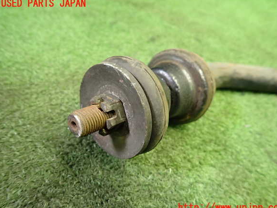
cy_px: 106
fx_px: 208
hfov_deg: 67.3
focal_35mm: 26
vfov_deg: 53.1
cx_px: 143
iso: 320
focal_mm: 4.5
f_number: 2
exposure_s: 1/30
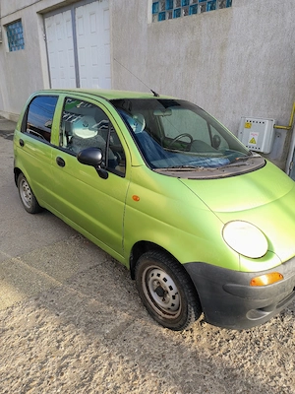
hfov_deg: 56.8
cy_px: 197
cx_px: 148
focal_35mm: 24
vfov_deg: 71.6
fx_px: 273
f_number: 1.8
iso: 100
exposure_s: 1/667
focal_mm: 5.56
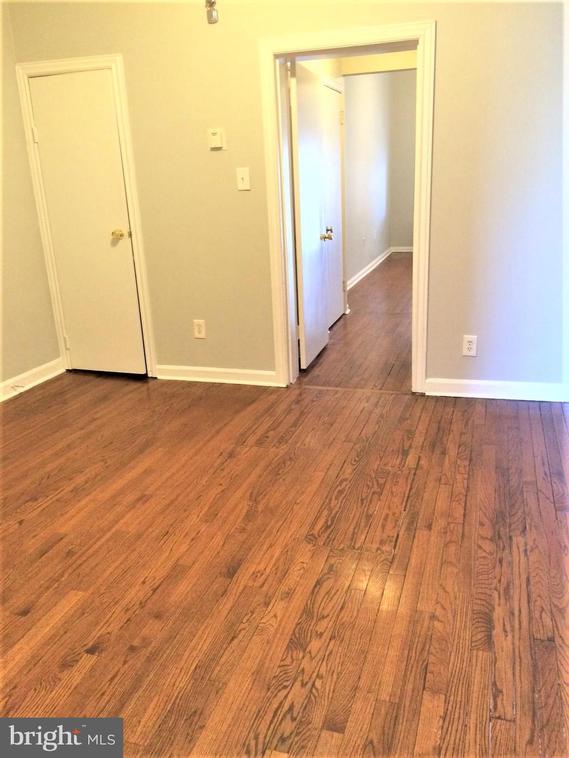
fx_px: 636
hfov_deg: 48.2
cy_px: 379
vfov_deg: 61.7
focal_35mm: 29
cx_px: 284
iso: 250
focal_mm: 4.15
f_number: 2.2
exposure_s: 1/30
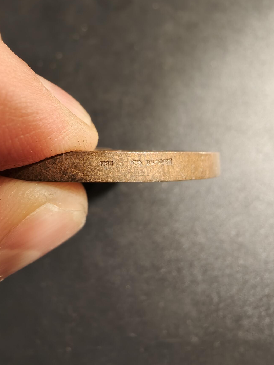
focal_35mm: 24
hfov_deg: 56.8
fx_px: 253
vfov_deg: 71.6
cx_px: 138
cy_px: 188
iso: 160
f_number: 2
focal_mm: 2.32
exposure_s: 1/83.5
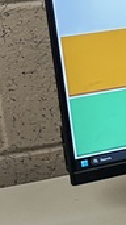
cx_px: 484
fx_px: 1011
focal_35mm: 170
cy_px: 186
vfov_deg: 12.6
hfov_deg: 6.1
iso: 80
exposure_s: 1/60
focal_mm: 5.7
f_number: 1.5
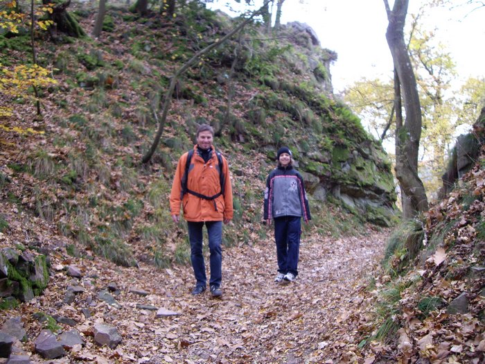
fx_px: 532
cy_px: 182
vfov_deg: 37.7
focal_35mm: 38
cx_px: 242
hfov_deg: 49.0
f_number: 2.7
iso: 200
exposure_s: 1/50
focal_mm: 6.2
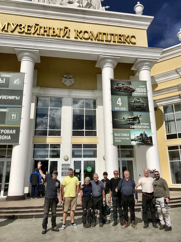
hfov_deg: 49.7
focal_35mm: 28
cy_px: 121
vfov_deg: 63.4
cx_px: 90
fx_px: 195
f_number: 1.8
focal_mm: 3.99
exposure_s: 1/8000
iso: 20
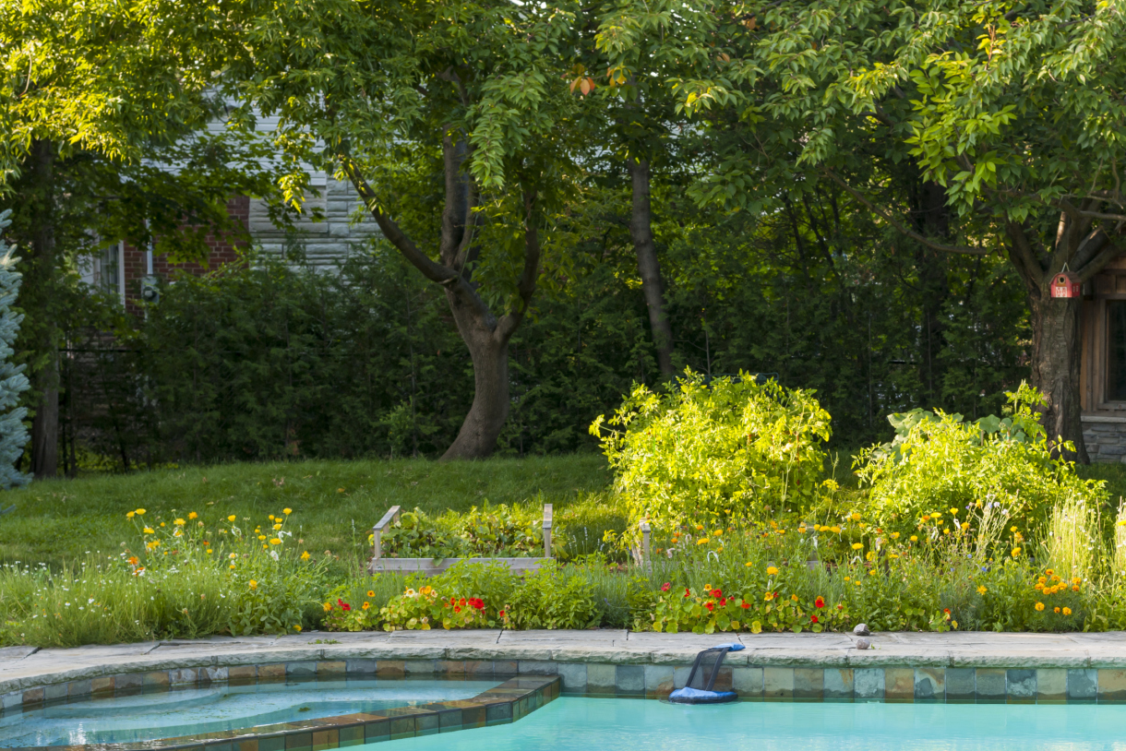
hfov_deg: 23.2
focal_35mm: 87
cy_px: 618
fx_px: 2722
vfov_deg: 15.6
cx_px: 785
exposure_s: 1/125
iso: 200
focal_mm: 50
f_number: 6.3
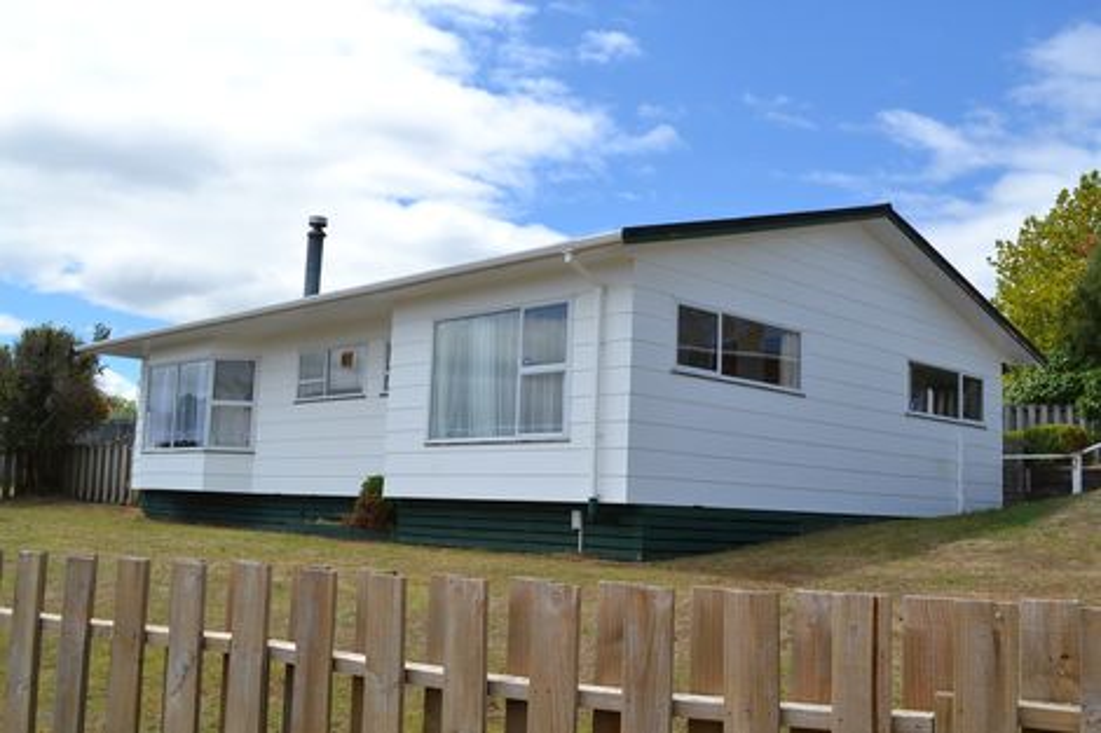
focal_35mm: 36
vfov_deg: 36.8
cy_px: 366
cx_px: 550
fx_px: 1101
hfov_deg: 53.1
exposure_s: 1/250
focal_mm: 24
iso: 100
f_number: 8
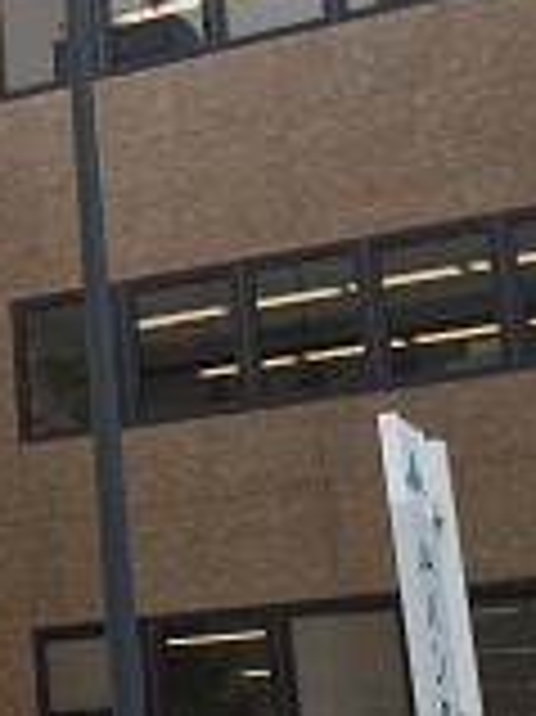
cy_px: 167
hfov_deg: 11.4
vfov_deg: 16.7
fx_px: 2419
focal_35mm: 117
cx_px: -527
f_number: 2.2
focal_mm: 4.15
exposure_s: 1/565
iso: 32
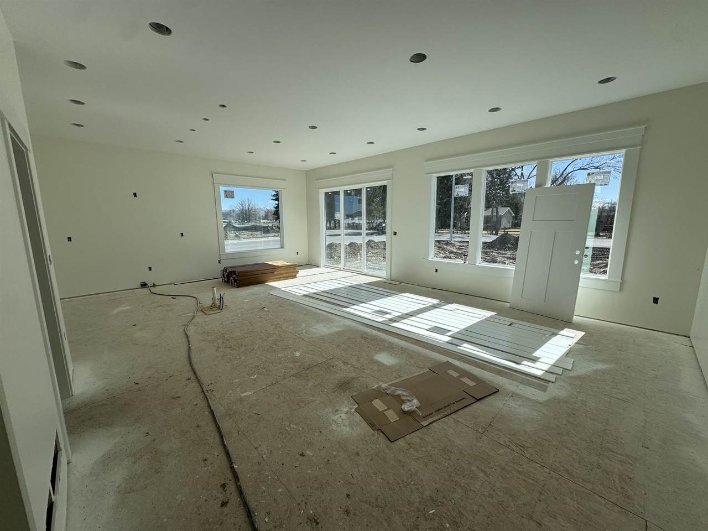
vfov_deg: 85.7
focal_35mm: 14
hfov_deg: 102.1
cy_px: 266
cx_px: 354
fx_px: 286
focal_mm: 2.22
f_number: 2.2
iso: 50
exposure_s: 1/1346
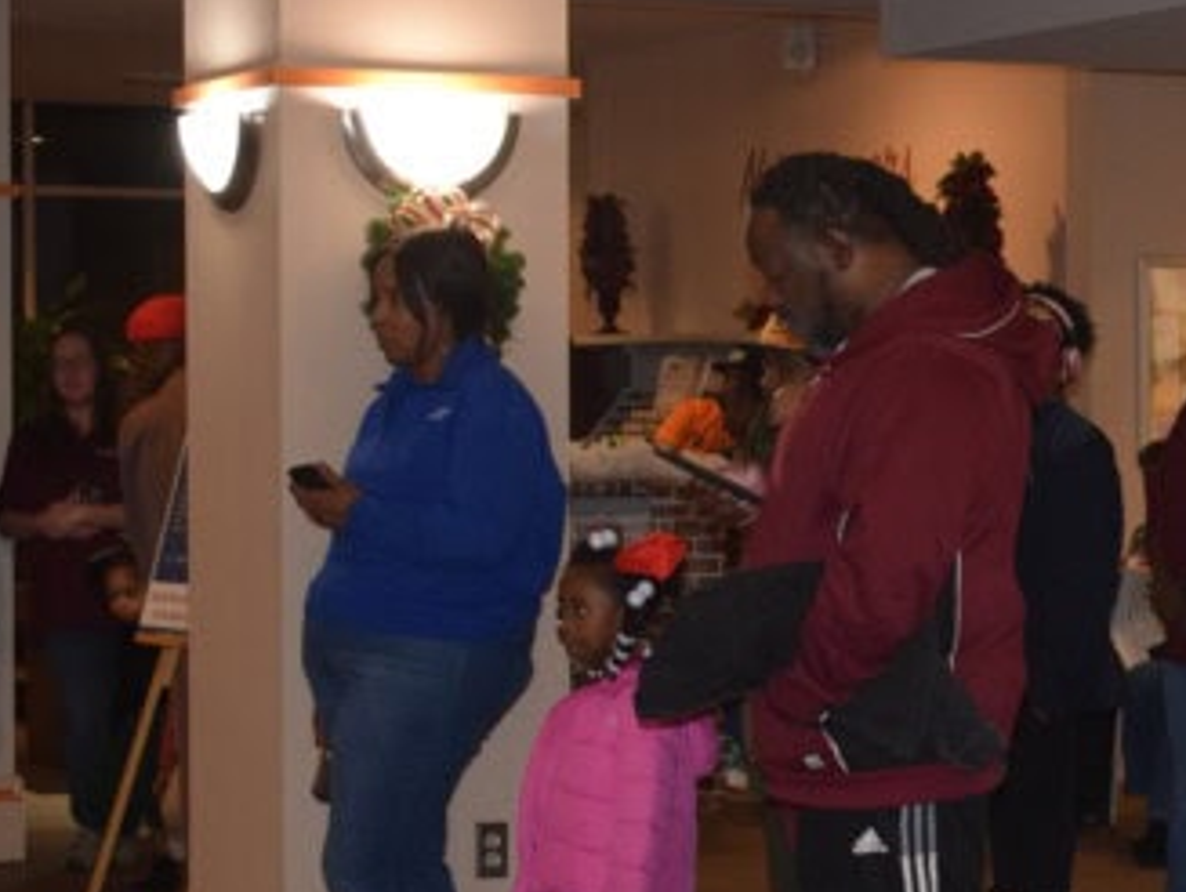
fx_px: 3807
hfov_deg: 17.6
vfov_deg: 13.4
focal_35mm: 111
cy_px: 475
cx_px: 950
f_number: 5
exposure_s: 1/60
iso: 1600
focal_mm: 42
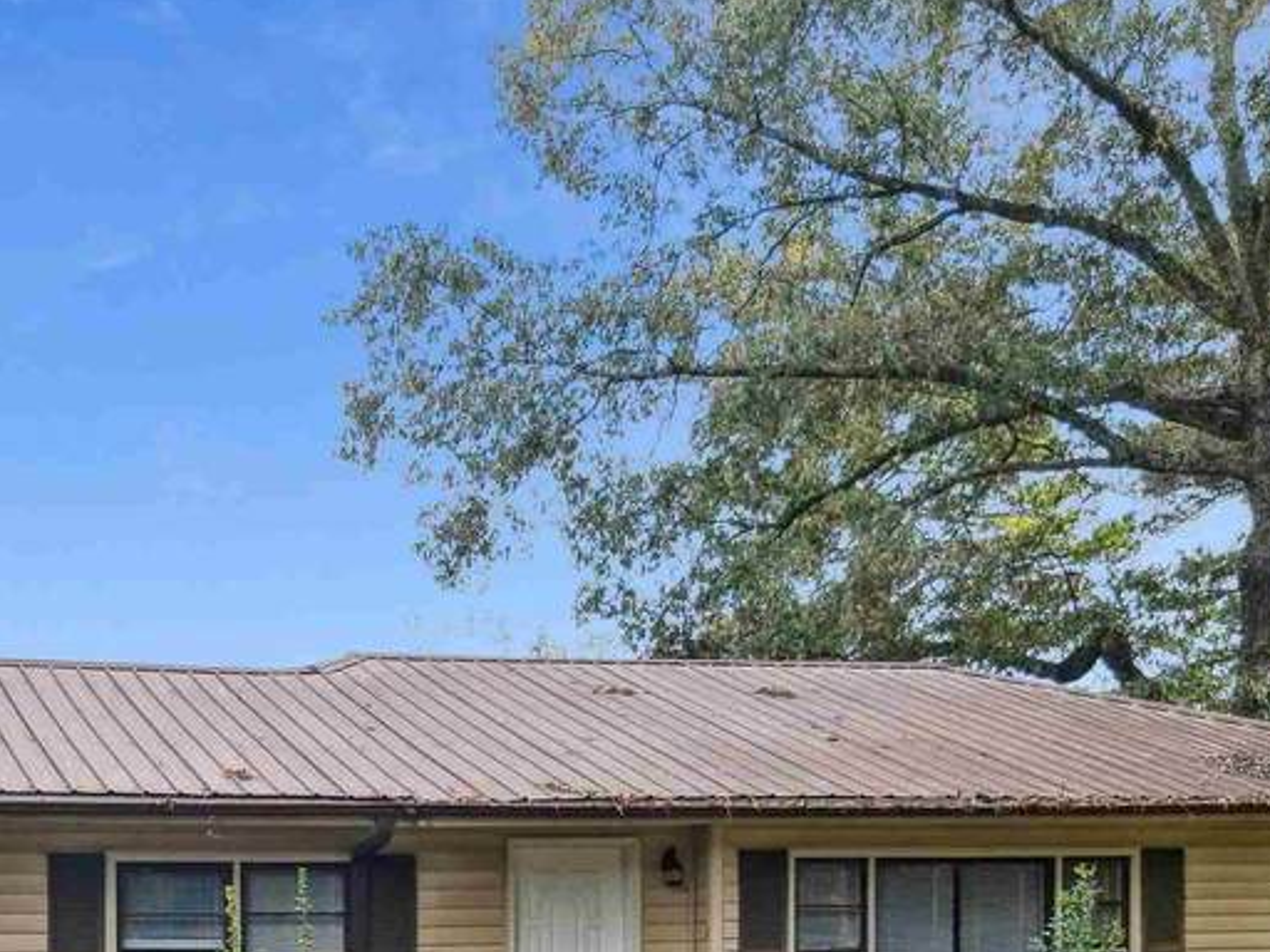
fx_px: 2201
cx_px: 434
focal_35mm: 60
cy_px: 1175
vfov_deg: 22.3
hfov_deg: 31.9
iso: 410
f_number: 1.8
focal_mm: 8.7
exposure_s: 1/2000
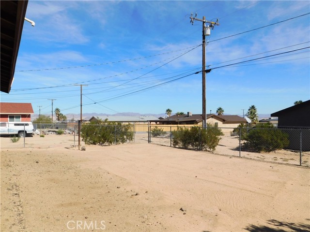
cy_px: 116
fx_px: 251
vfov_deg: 49.7
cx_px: 155
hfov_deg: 63.4
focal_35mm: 28
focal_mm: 4.9
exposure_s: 1/1000
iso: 125
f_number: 6.4
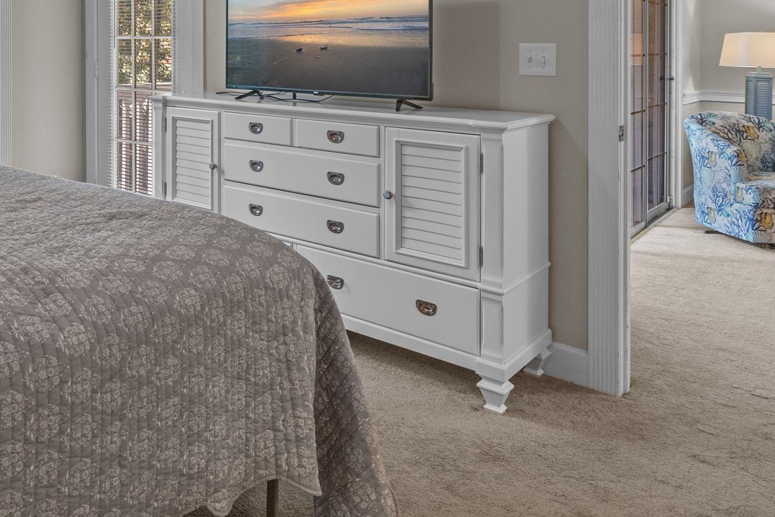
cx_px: 96
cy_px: 33
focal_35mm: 32
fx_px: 689
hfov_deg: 52.5
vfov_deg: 37.8
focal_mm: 16
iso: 1000
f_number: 8
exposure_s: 1/15
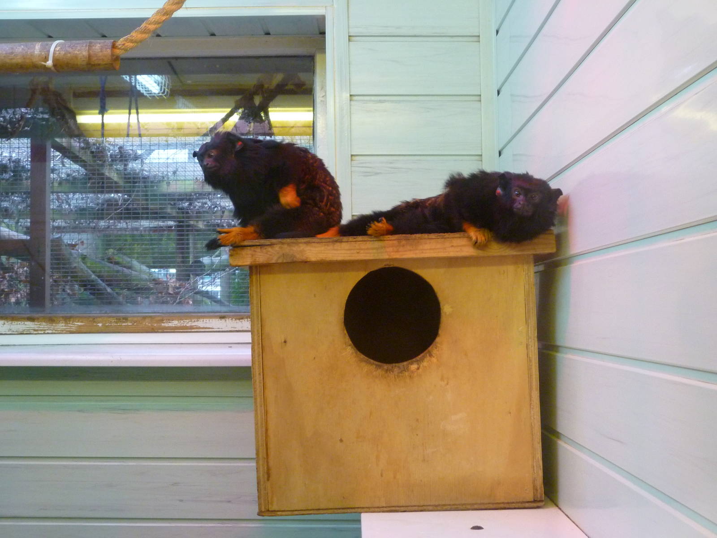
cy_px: 269
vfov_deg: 29.1
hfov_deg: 38.2
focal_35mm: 50
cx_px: 358
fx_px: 1036
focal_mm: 8.8
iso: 400
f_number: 4.9
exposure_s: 1/10
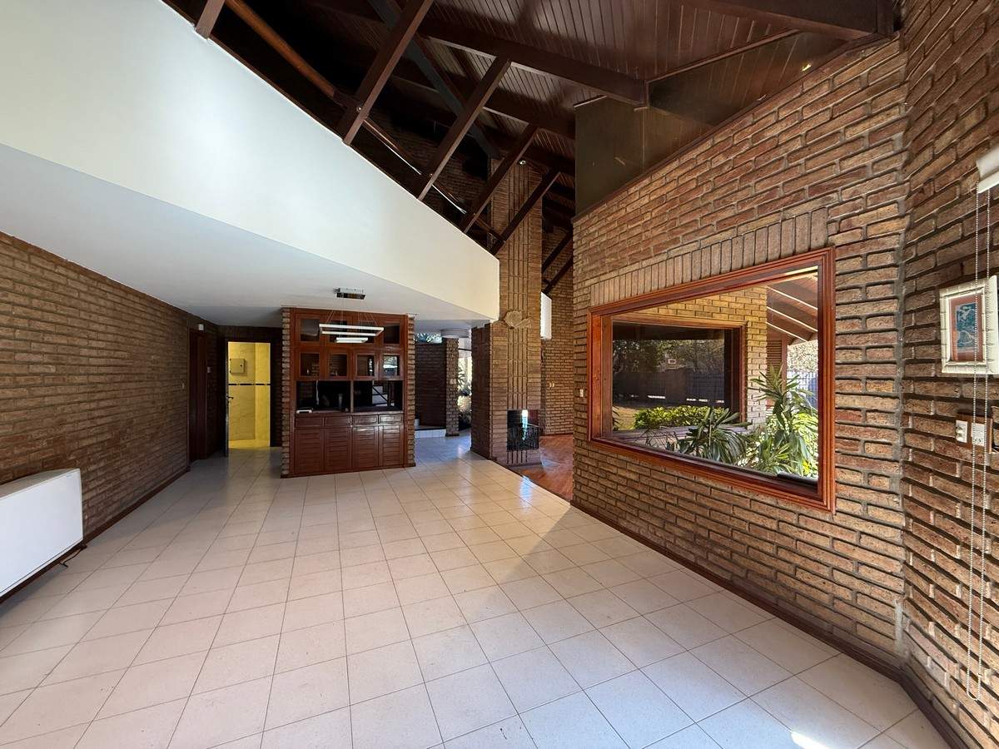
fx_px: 404
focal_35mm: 14
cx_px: 500
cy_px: 374
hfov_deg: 102.1
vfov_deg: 85.7
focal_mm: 2.22
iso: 320
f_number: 2.2
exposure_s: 1/100
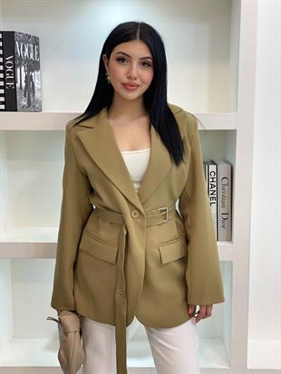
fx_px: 563
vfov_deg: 36.8
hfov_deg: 28.0
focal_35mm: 52
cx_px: 140
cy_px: 187
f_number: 2
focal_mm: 6
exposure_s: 1/120
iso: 125
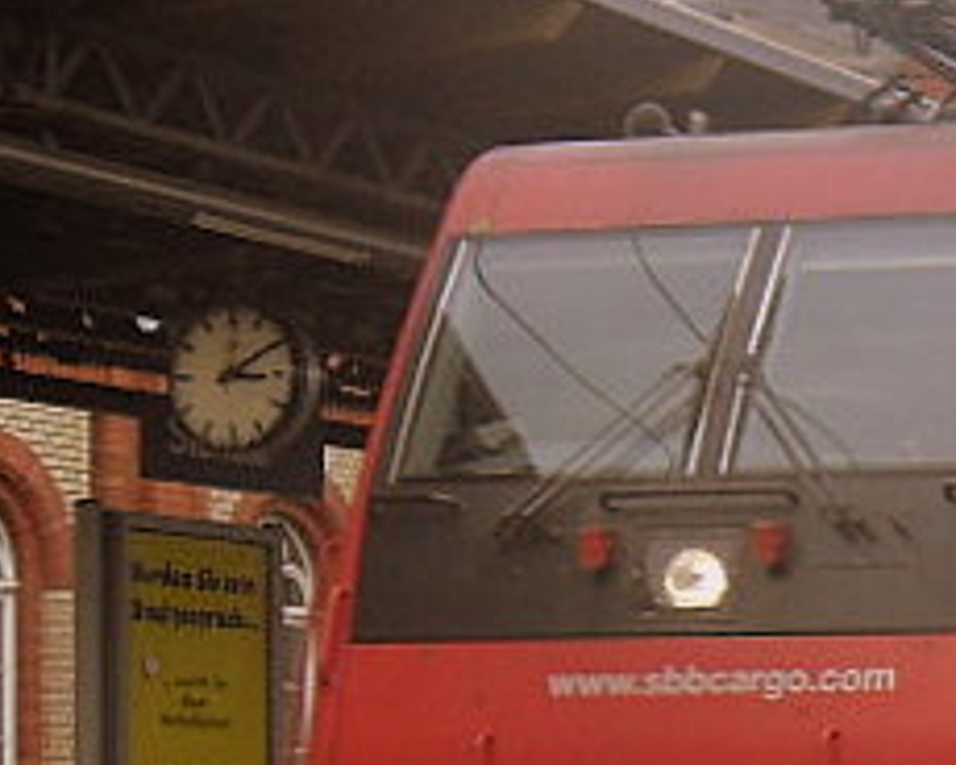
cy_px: 773
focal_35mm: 148
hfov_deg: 11.7
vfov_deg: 10.3
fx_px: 4187
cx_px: 1891
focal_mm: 6.3
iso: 80
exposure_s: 1/350
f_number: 2.8
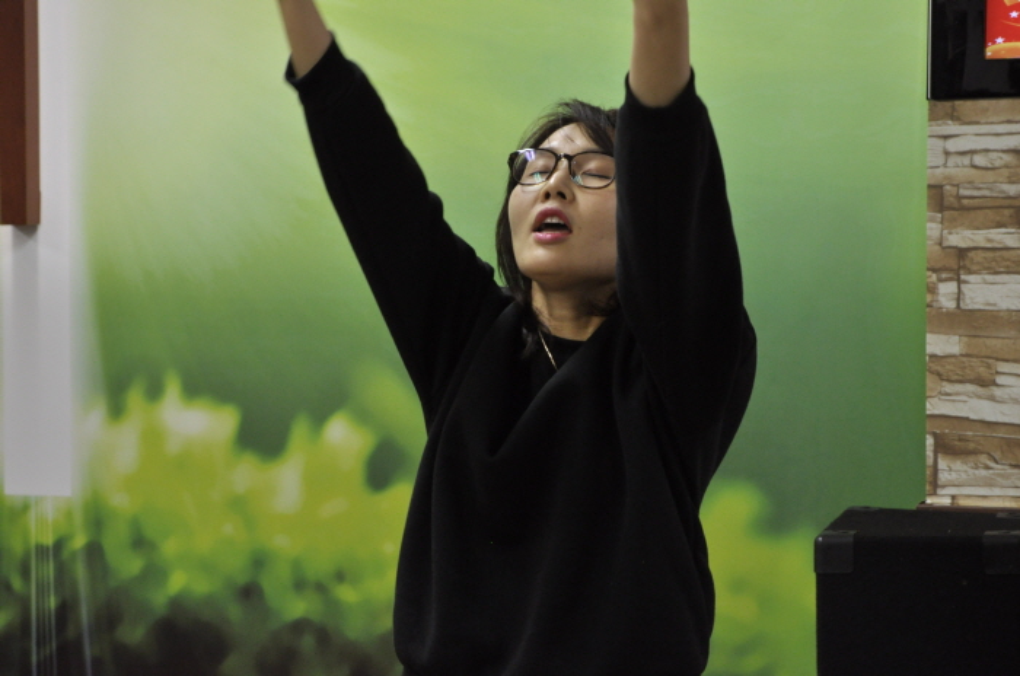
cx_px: 510
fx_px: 2630
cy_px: 338
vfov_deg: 14.6
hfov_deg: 21.9
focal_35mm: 93
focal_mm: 62
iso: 800
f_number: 7.1
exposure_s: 1/60
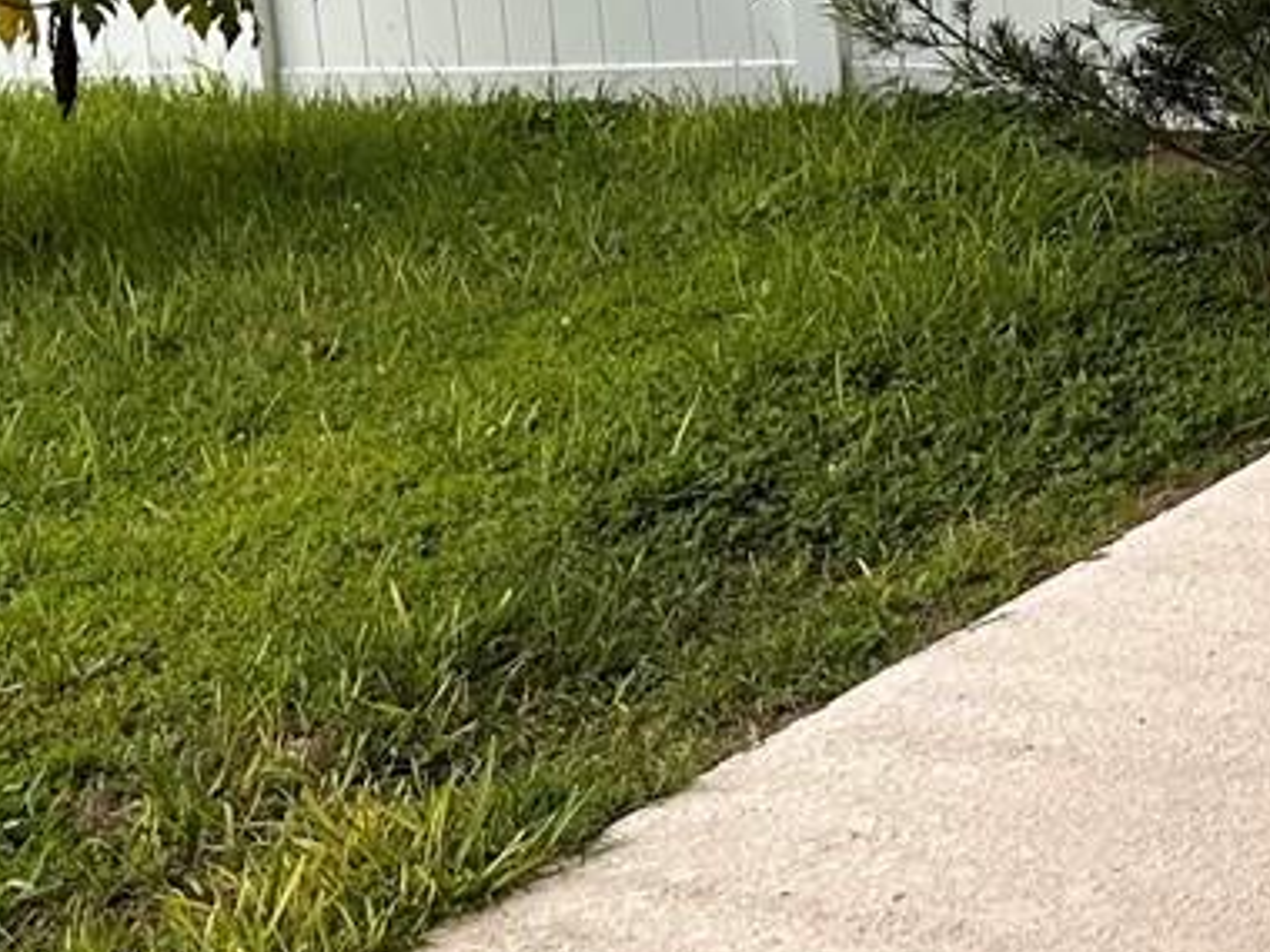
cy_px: -254
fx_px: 3706
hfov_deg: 18.2
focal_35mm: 101
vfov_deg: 14.1
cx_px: 1628
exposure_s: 1/3247
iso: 80
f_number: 1.78
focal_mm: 6.86
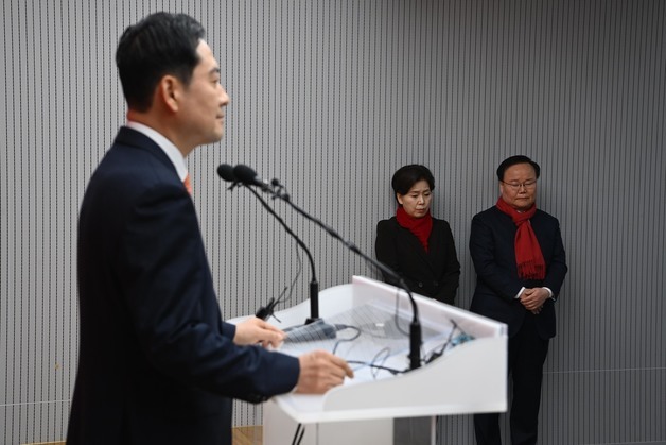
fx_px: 1295
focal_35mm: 70
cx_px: 333
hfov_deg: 28.8
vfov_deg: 19.5
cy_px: 222
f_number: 6.3
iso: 1000
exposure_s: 1/320
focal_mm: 70
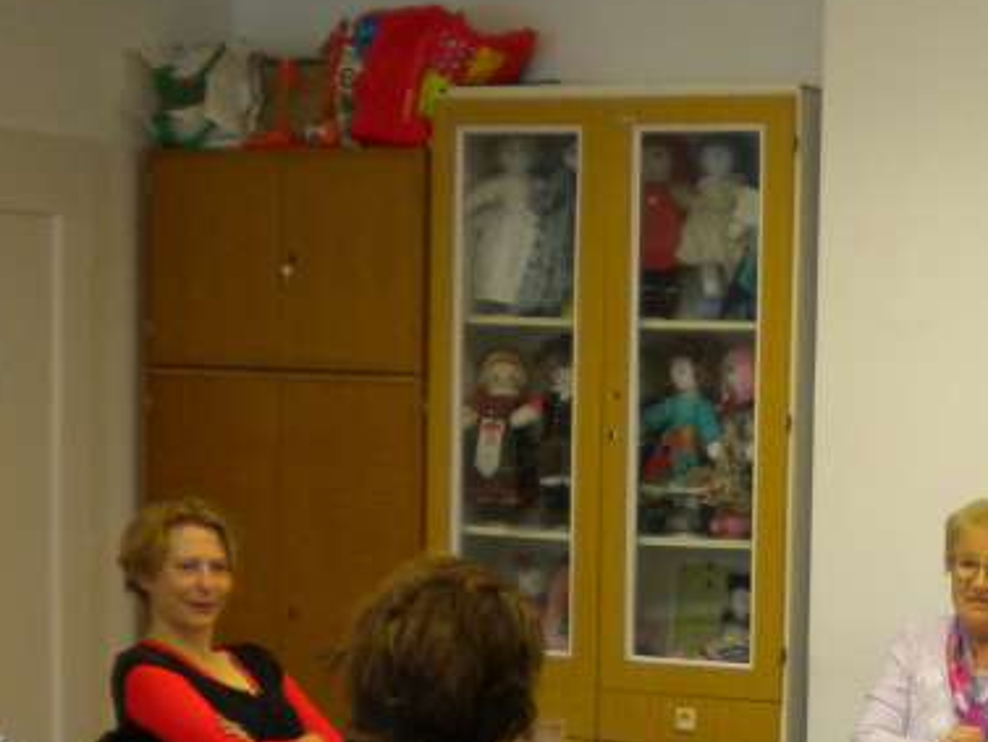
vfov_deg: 15.3
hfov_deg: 19.7
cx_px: 1106
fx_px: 2712
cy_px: 718
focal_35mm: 95
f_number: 3.1
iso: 202
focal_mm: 6.3
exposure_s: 1/61.4
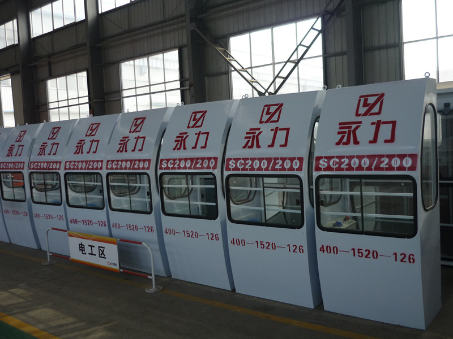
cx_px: 226
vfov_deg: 42.9
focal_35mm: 33
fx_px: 432
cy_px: 170
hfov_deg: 55.4
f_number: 2.8
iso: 100
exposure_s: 1/125
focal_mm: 5.5
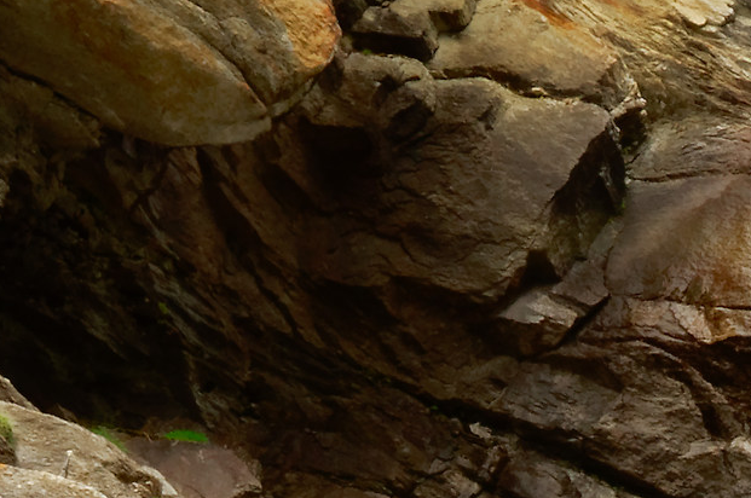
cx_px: 692
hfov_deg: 17.4
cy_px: 583
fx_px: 2416
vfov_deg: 11.6
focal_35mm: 116
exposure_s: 30
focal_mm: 20
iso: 125
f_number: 29
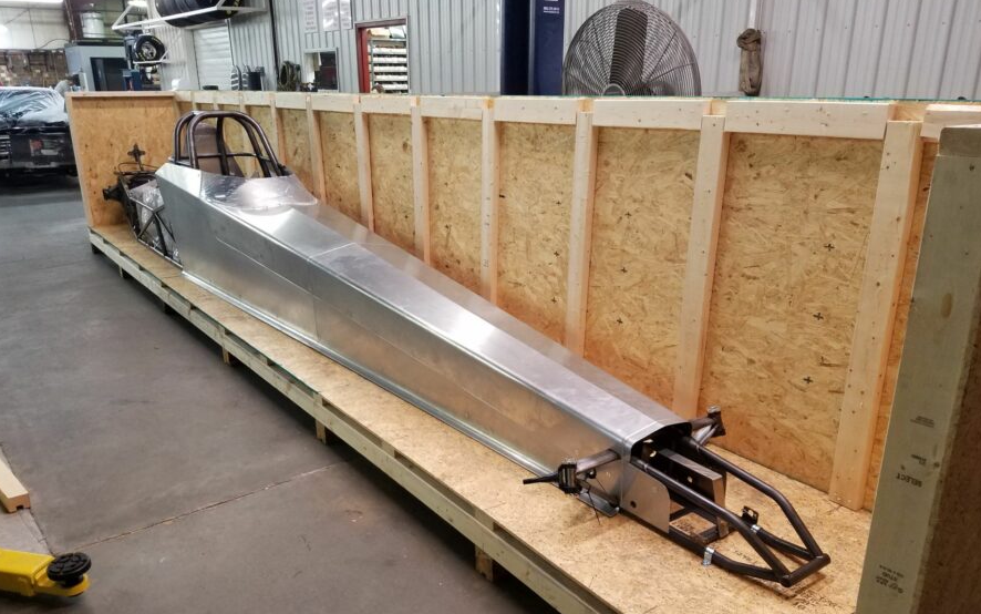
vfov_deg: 44.3
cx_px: 493
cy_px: 367
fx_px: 749
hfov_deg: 66.5
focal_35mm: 28
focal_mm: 4.2
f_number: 1.7
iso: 200
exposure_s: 1/24
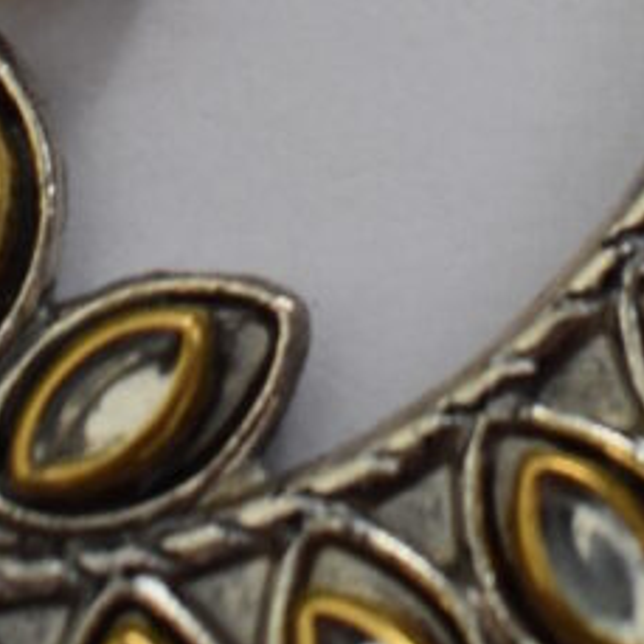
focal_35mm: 256
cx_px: 572
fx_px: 5388
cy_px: -903
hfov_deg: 6.8
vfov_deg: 6.5
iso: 640
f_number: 5.6
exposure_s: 1/60
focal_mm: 18
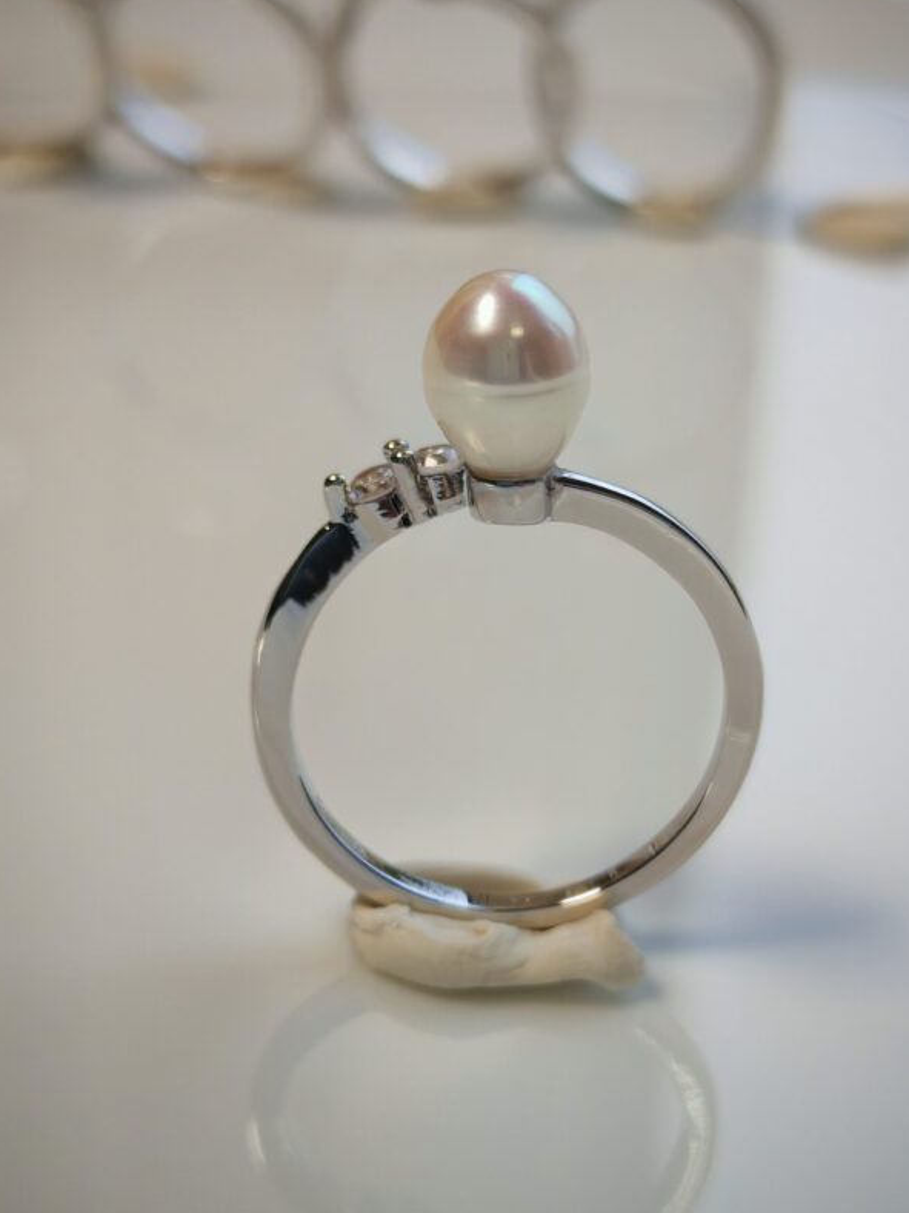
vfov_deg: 28.2
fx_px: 2416
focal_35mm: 69
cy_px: 600
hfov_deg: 21.3
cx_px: 454
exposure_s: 1/100
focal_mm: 5.52
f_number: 1.95
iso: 80
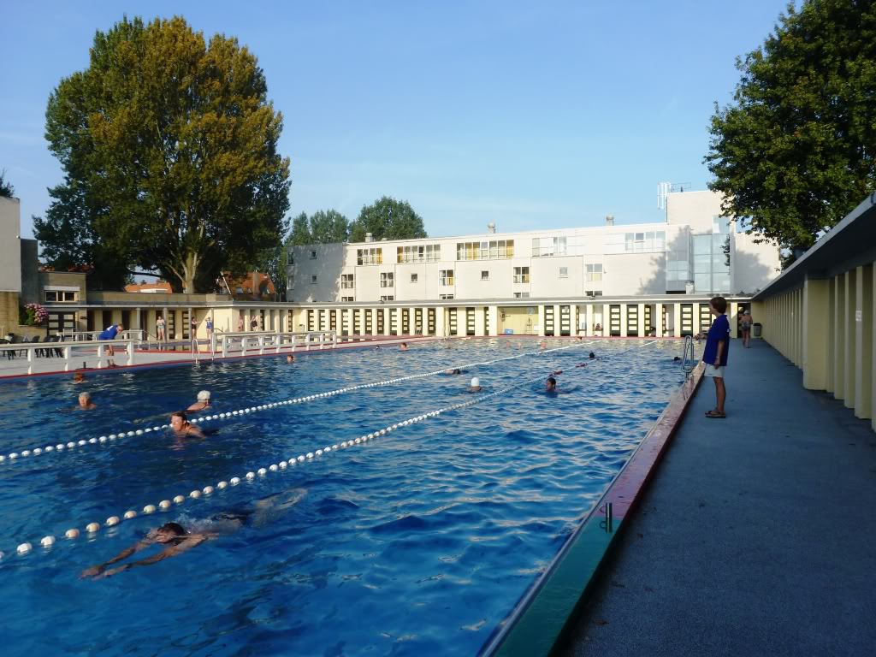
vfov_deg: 56.8
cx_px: 438
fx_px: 607
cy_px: 328
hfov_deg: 71.6
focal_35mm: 24
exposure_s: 1/500
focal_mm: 4.3
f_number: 4
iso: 100
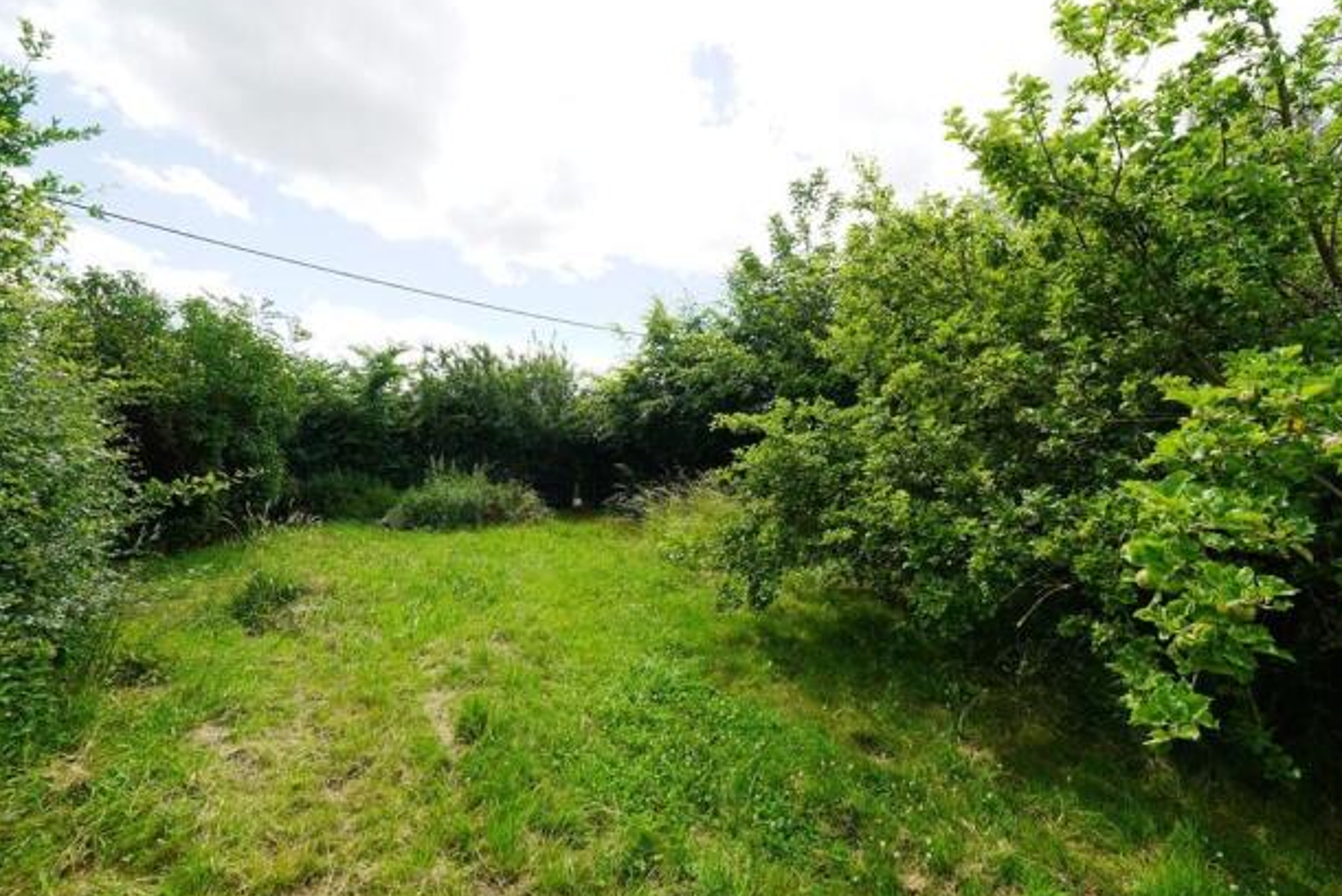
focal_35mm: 15
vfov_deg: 77.4
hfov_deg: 100.2
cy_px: 451
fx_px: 559
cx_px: 715
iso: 100
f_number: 8
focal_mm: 14
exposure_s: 1/100
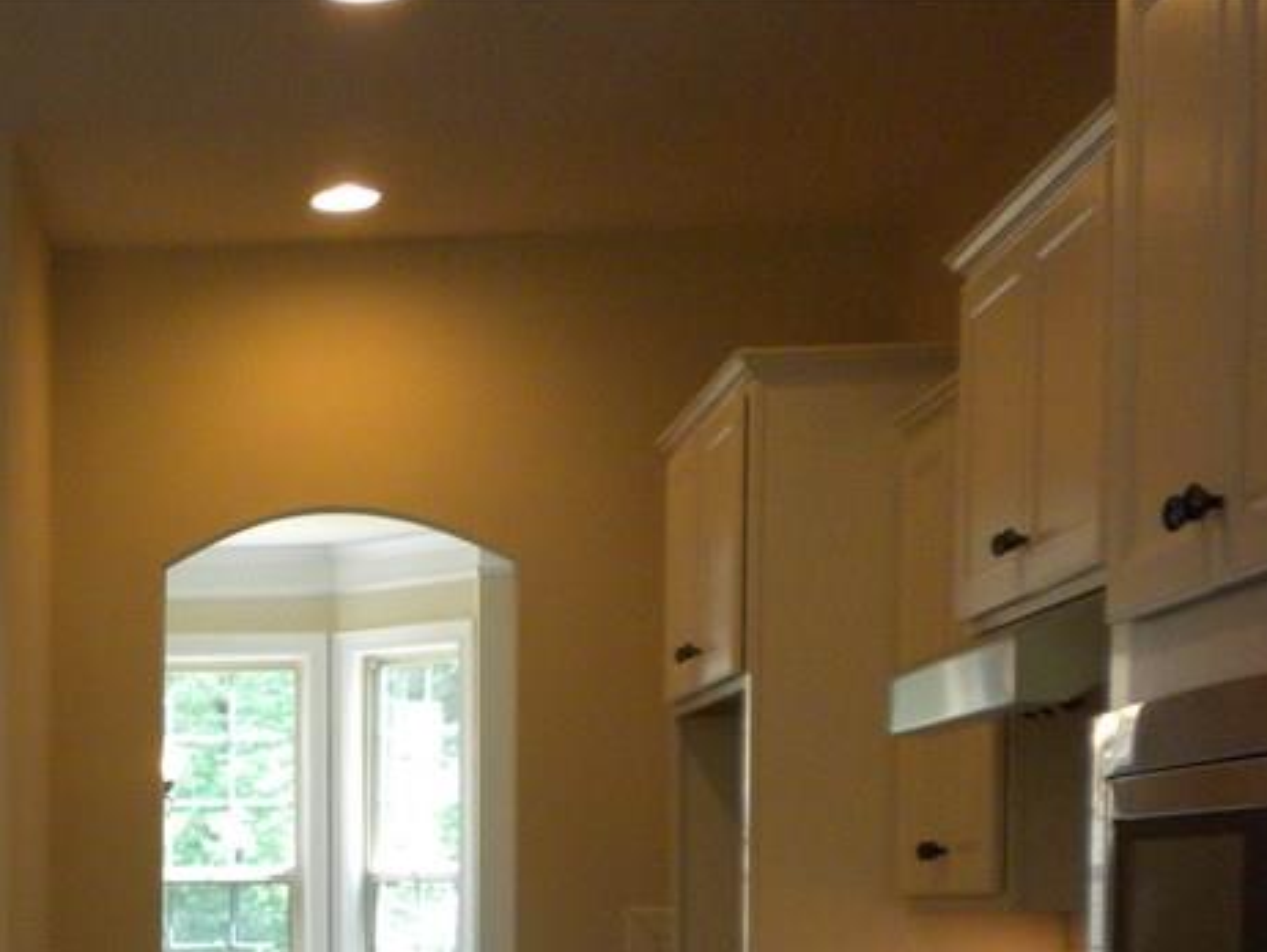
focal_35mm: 82
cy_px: 1043
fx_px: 3003
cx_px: -5
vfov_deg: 17.4
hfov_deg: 22.9
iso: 278
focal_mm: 6.6
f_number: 3.5
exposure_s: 1/71
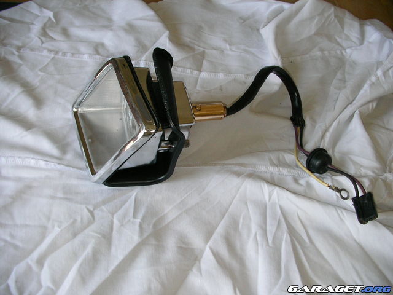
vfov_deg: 37.7
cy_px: 148
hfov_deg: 49.0
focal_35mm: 38
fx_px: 431
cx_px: 196
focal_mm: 6.3
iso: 100
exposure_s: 1/40
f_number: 3.5
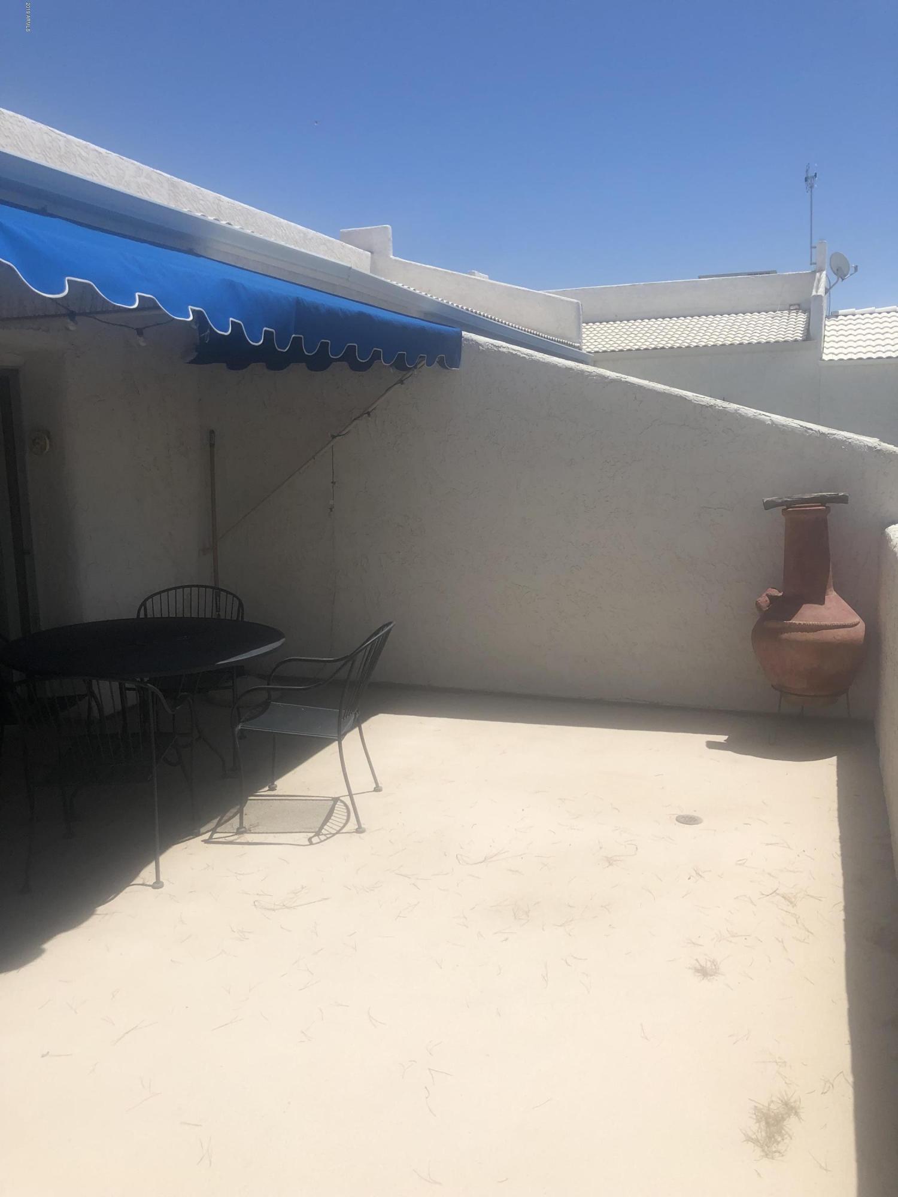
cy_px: 598
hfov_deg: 49.7
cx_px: 449
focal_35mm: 28
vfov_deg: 63.4
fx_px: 968
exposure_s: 1/3472
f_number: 1.8
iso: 20
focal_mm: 4
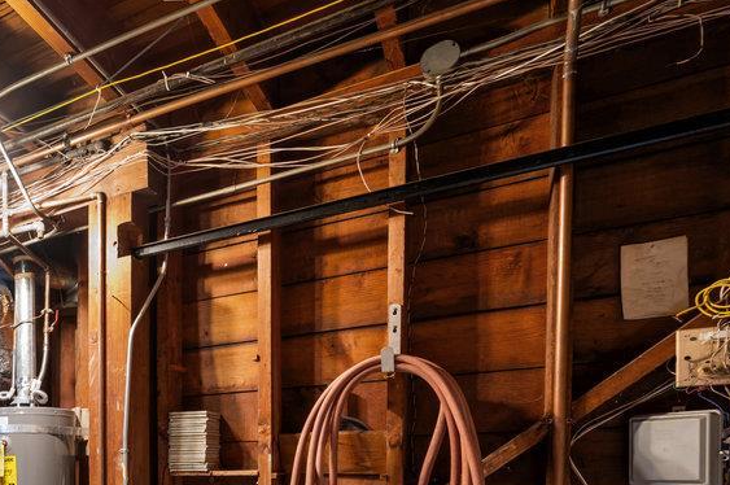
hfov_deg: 47.4
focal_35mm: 32
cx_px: -19
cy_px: 473
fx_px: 648
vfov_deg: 37.2
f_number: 9
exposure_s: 1.3
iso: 400
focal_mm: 15
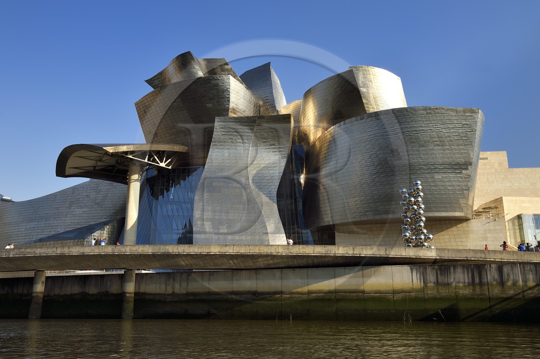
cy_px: 180
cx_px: 270
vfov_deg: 38.8
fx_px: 510
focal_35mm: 34
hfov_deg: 55.8
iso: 200
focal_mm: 34
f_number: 10
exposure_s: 1/400
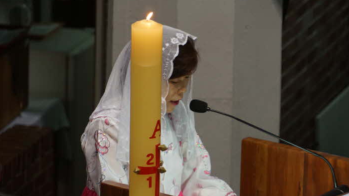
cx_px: 174
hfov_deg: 6.8
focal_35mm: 316
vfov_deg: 3.8
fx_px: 2923
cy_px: 98
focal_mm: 200
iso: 1250
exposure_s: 1/60
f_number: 6.3
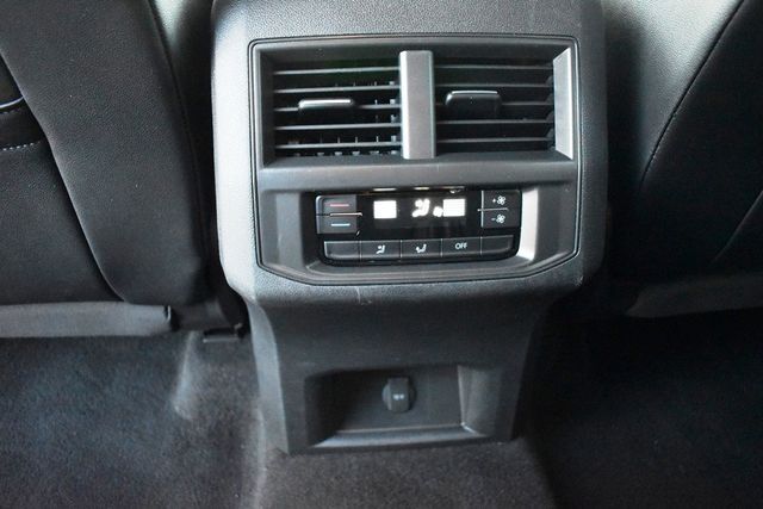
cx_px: 382
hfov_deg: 67.4
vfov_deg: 48.0
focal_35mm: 27
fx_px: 572
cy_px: 254
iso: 6400
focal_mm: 18
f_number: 3.5
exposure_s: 1/125
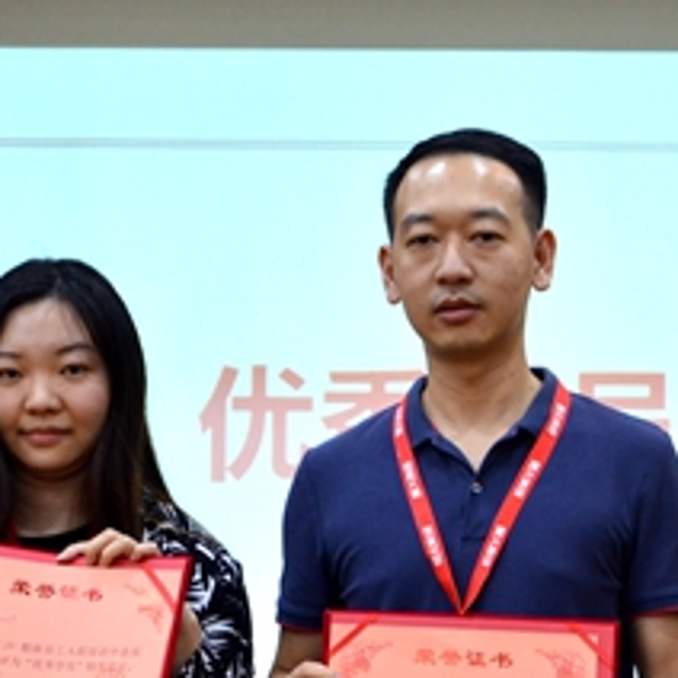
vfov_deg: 12.7
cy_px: 536
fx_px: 3036
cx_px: 515
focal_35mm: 137
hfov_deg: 12.7
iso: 1000
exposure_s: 1/60
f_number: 4.5
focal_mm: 38
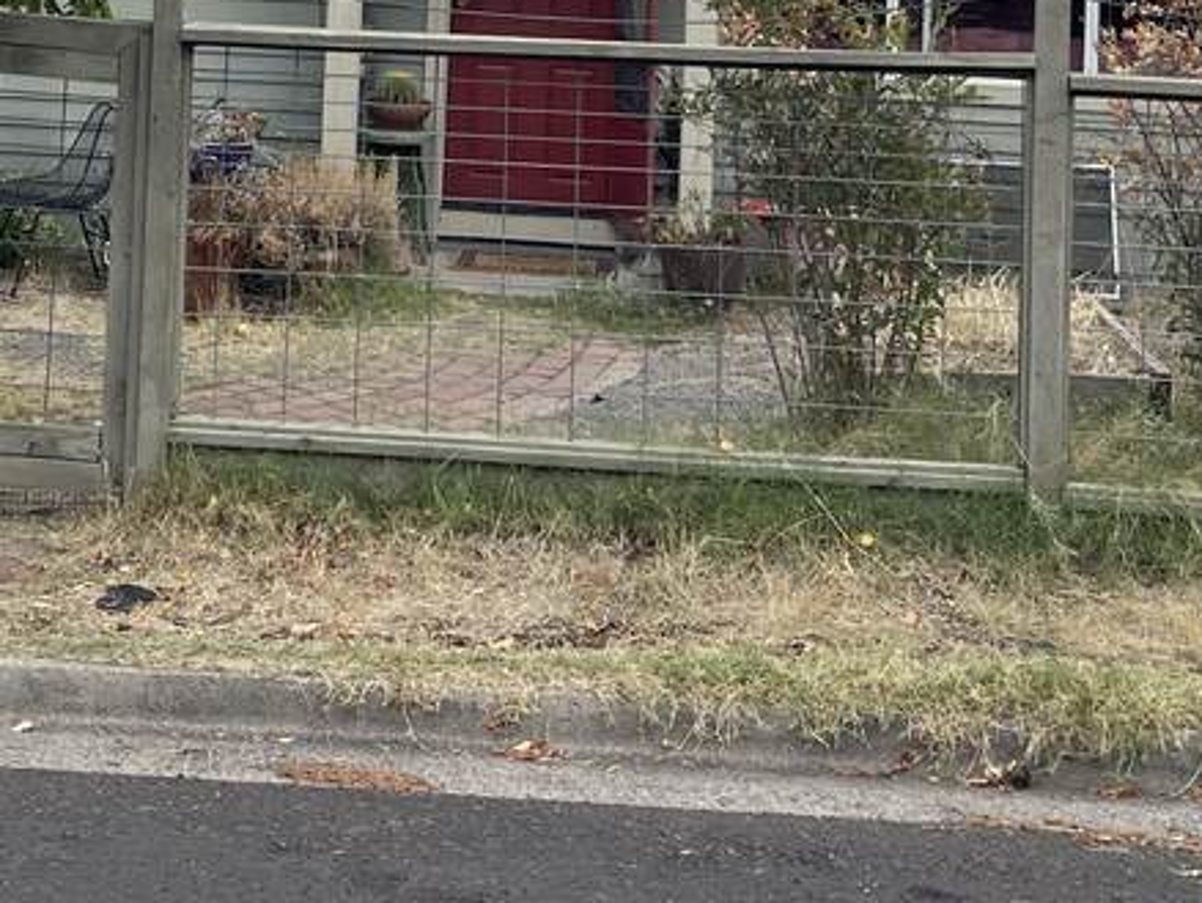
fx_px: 2536
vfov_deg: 18.7
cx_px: 395
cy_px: -283
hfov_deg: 26.5
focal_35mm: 73
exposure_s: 1/3086
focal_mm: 5.1
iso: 32
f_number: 1.6
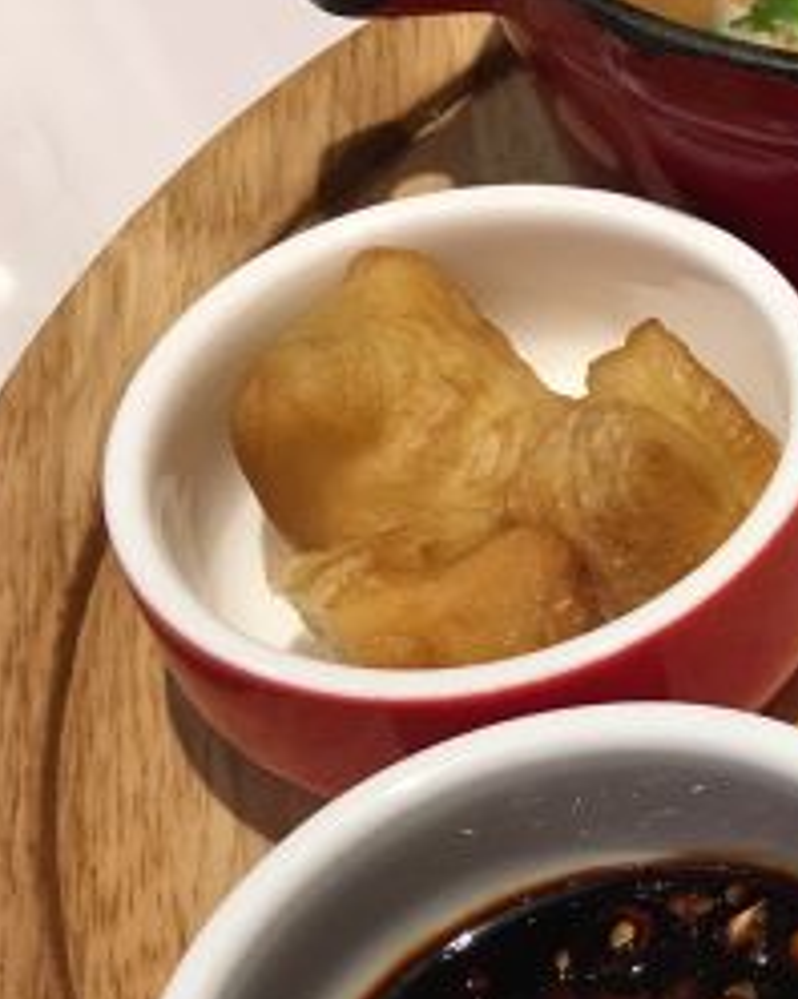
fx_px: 2365
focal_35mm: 80
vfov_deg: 23.9
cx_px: 1302
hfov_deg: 16.8
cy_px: 534
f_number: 2.2
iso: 40
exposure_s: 1/33
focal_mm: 4.15
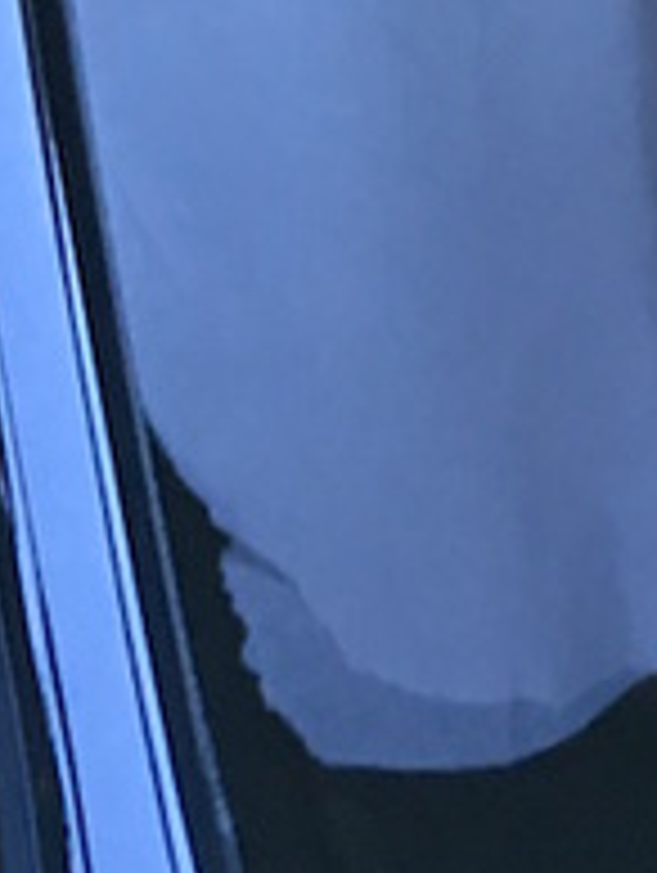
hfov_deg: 7.4
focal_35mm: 191
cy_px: -1233
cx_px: -810
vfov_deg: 9.2
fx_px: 4823
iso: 100
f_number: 2.2
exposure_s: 1/33
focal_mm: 4.15
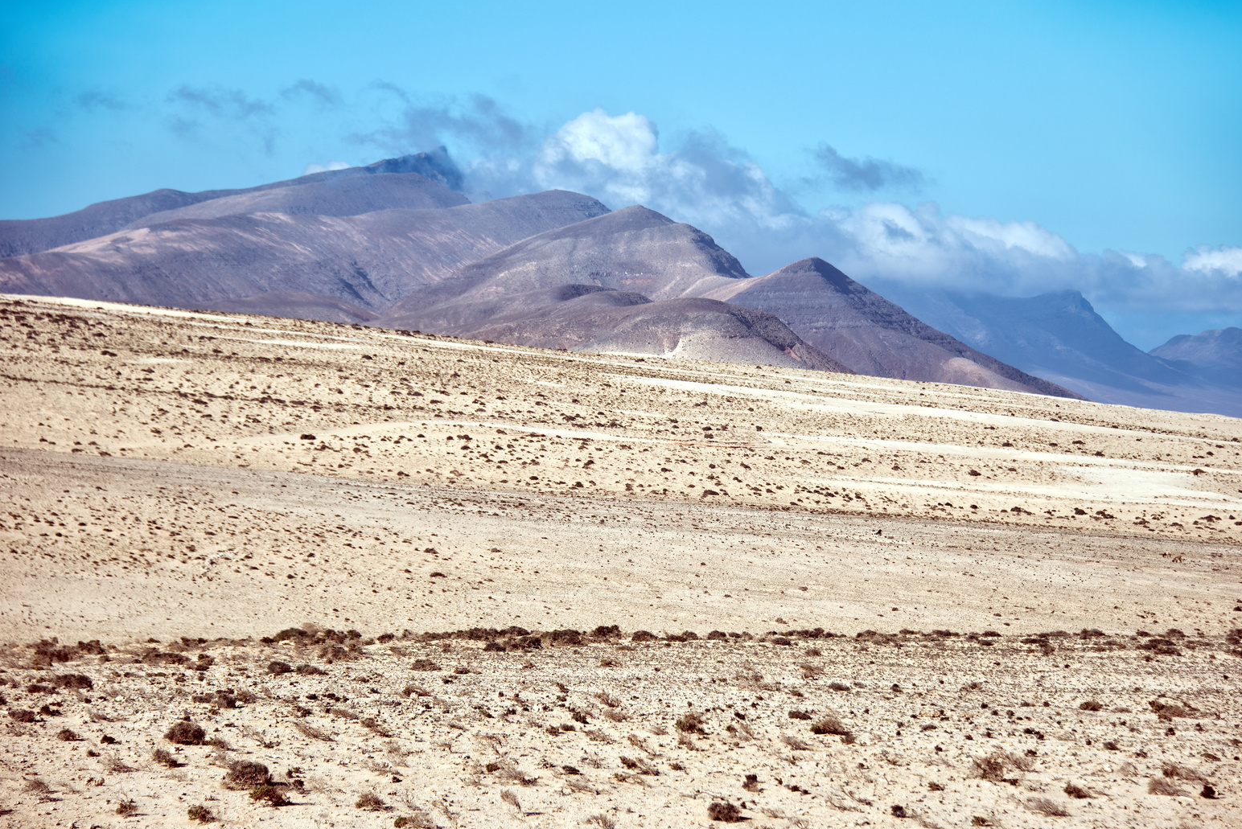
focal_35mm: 131
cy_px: 430
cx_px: 637
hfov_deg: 15.6
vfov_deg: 10.5
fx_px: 4521
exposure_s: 1/640
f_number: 6.3
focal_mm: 125
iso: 100
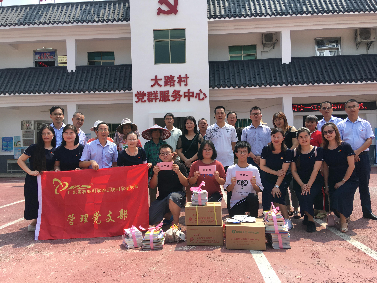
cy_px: 142
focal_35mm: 29
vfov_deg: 48.2
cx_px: 188
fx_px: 316
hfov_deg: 61.7
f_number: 2.2
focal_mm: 4.15
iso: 25
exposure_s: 1/1012
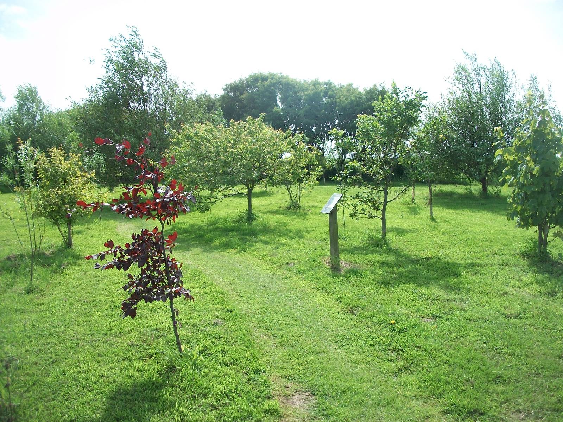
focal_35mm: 32
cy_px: 211
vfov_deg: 44.2
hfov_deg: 56.8
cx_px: 282
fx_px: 520
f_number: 2.9
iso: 80
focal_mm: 5.7
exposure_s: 1/640
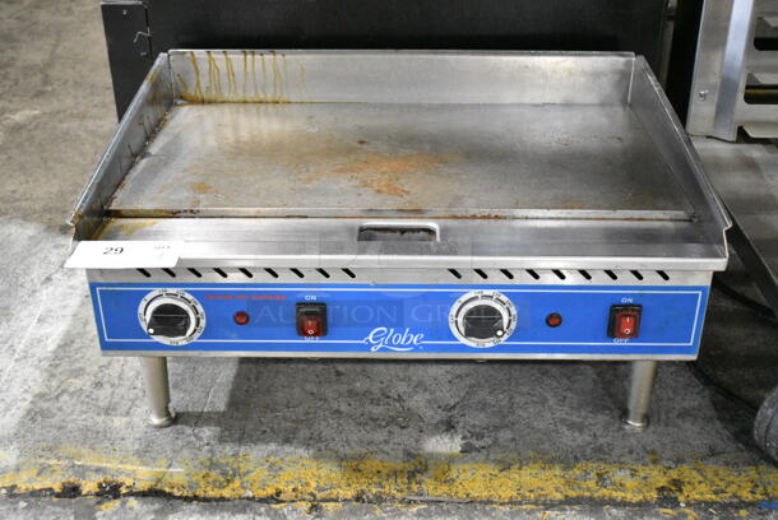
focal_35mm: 42
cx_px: 389
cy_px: 260
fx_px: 909
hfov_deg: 46.4
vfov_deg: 32.0
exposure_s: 1/250
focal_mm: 28
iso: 6400
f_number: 4.2
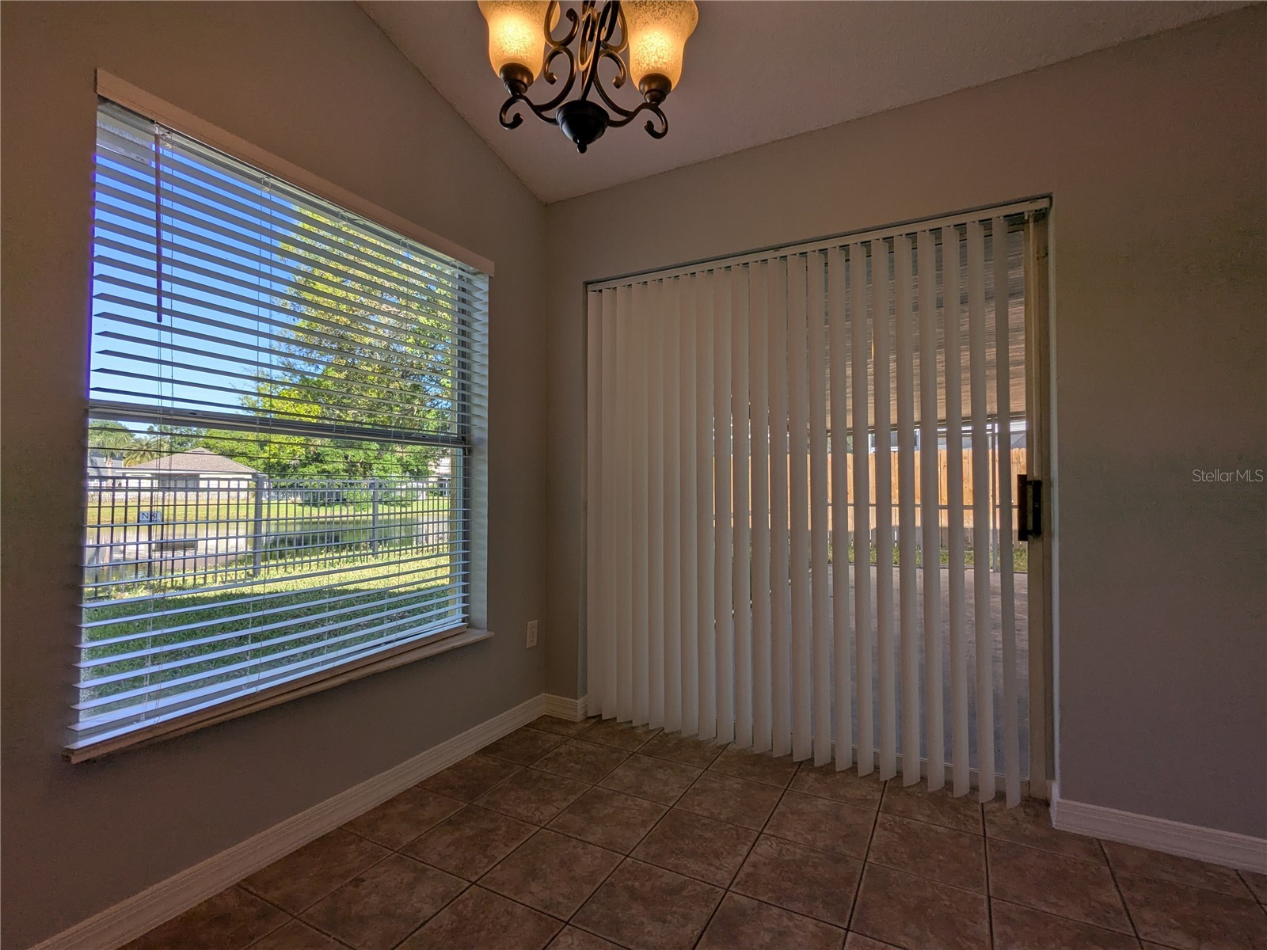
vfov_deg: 78.1
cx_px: 634
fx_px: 586
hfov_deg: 94.5
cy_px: 475
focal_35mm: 16
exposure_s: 1/503
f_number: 2.2
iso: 36
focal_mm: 2.35
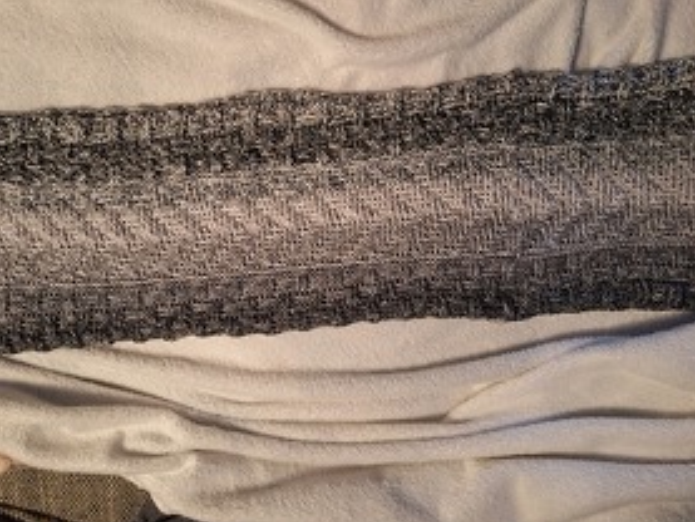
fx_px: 582
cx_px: 353
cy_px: 203
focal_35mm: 29
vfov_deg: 47.9
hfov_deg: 61.6
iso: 250
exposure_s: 1/30
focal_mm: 5.54
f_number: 1.8
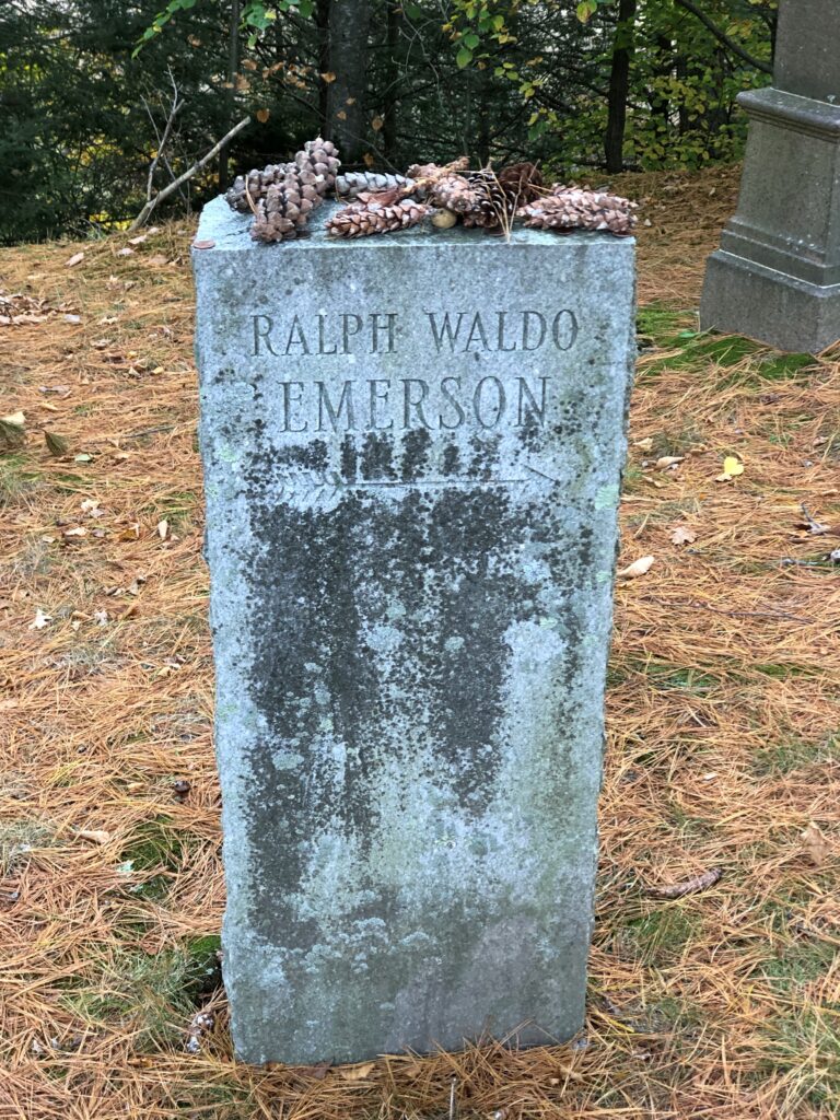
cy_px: 560
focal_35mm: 57
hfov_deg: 25.7
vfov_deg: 33.8
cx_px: 420
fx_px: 1844
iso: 80
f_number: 2.8
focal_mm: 6.6
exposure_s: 1/120
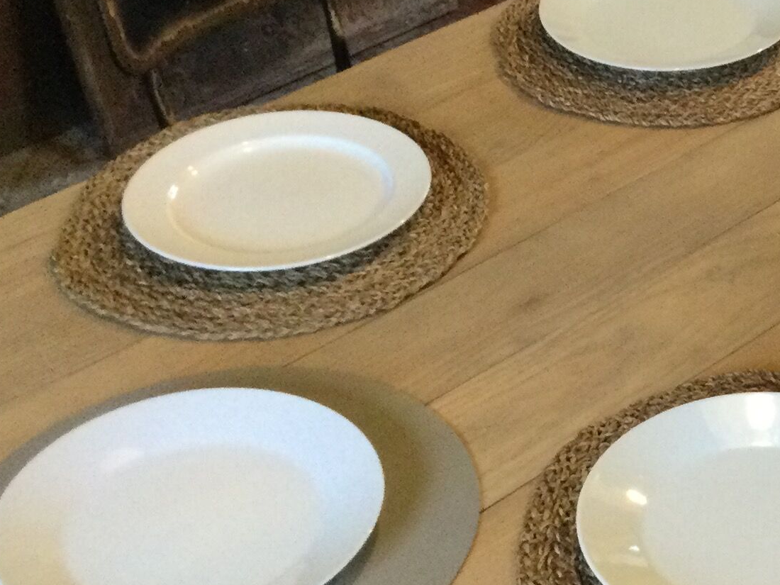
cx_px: 910
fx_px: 2073
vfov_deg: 16.0
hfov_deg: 20.1
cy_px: 199
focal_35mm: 92
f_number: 2.4
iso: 250
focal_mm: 3.3
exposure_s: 1/33
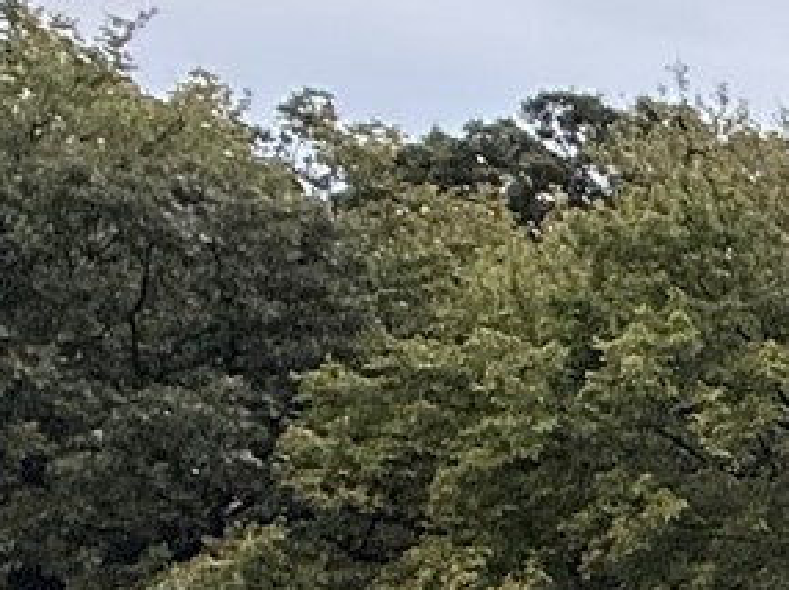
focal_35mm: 94
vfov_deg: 14.3
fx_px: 2141
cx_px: 2116
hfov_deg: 12.9
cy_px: 968
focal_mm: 2.22
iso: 125
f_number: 2.2
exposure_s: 1/99
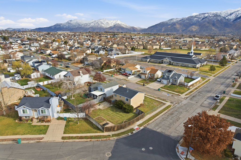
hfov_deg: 78.6
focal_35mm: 22
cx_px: 120
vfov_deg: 57.2
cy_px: 80
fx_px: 147
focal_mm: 8.4
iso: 100
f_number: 2.8
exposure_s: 1/1600
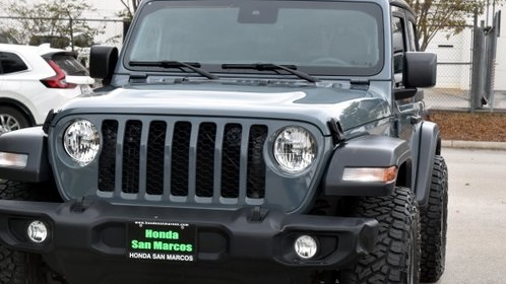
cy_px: 163
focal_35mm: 93
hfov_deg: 22.9
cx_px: 236
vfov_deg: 13.0
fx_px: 1248
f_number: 7.1
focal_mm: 46
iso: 400
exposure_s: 1/200
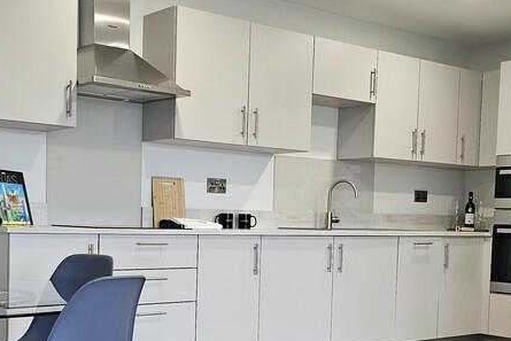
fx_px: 781
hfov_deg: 36.1
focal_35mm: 55
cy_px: 255
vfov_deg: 24.4
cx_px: 214
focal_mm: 6.3
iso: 200
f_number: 1.7
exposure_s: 1/100
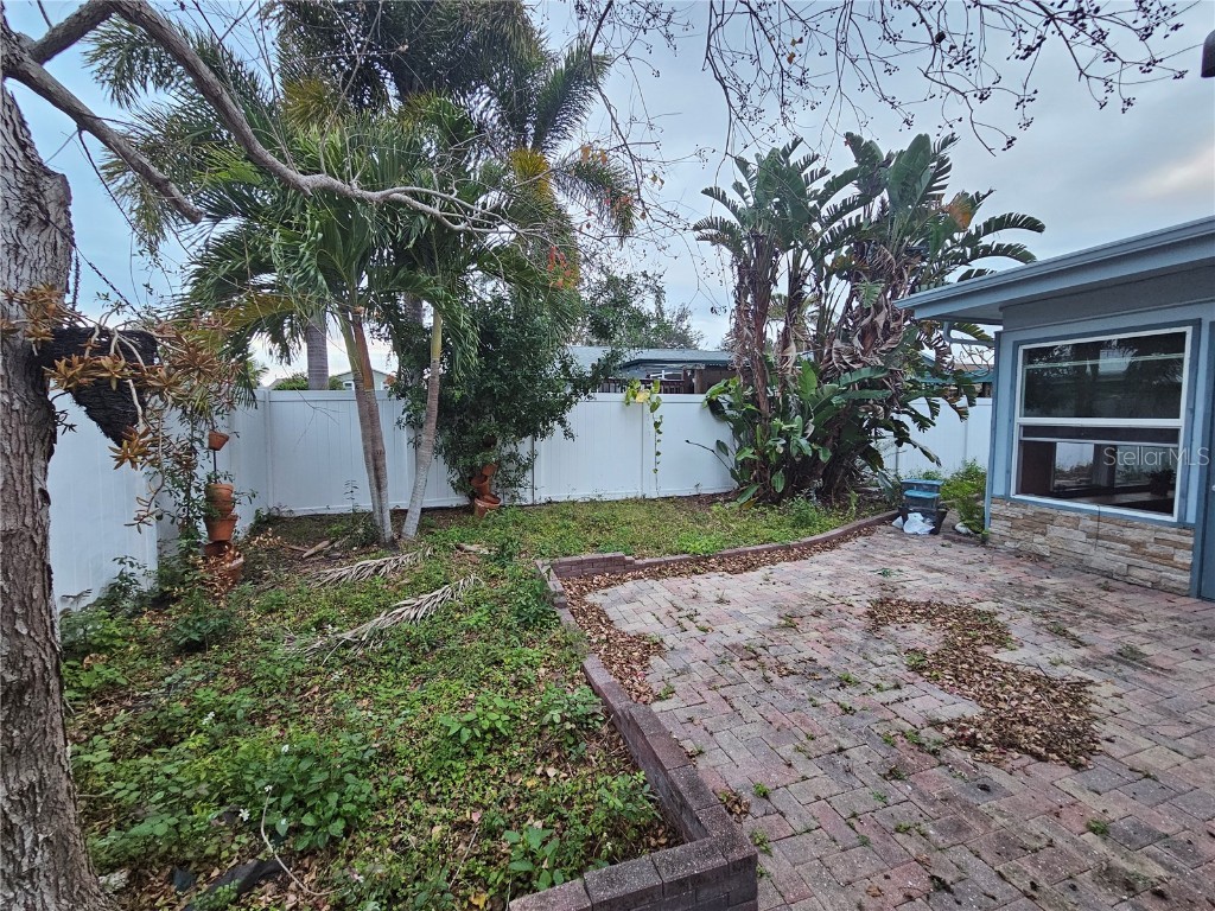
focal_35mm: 13
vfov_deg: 89.9
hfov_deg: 106.2
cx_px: 608
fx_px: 456
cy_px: 456
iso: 320
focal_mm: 2.2
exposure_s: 1/60
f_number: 2.2
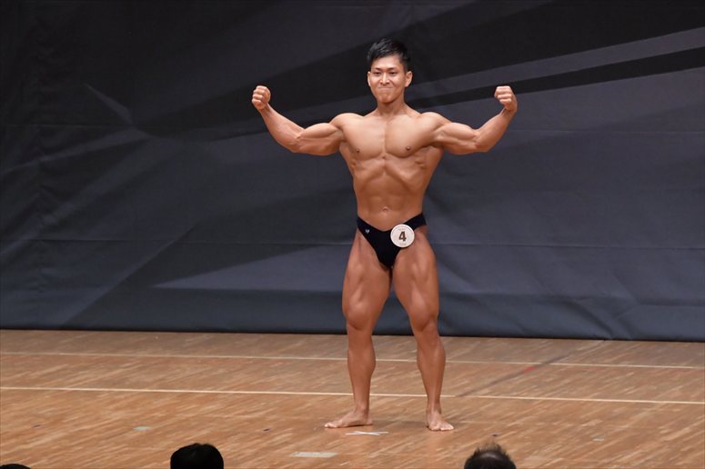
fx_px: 5579
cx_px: 352
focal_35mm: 285
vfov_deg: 4.8
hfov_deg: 7.2
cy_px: 234
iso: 6400
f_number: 5.6
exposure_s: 1/400
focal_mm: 190
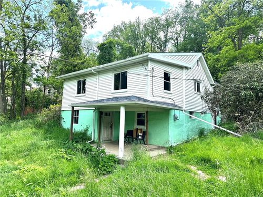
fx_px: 182
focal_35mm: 24
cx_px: 132
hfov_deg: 71.6
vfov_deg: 56.8
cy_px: 98
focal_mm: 6.86
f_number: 1.78
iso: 80
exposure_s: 1/1412
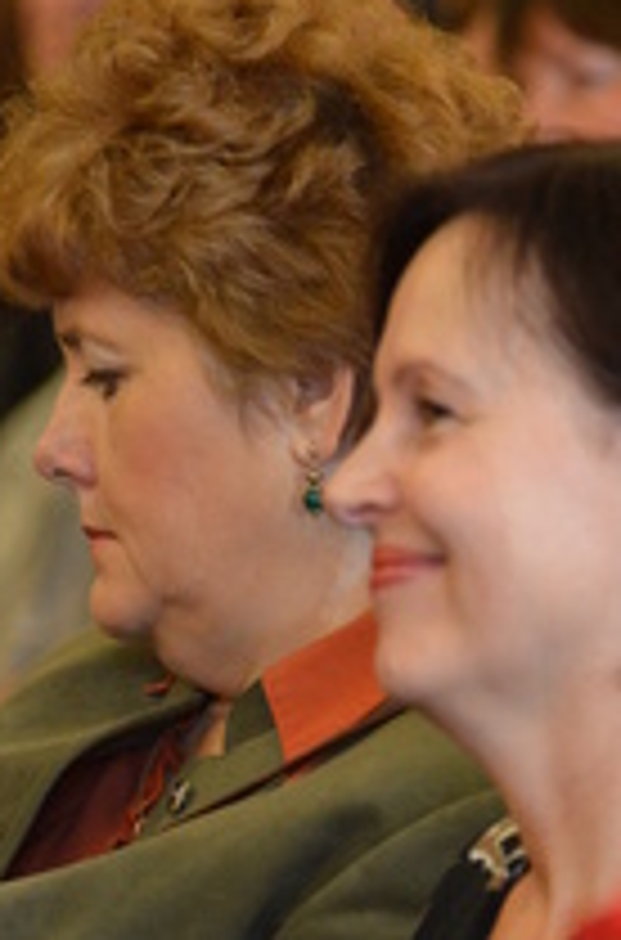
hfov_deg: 2.7
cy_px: 953
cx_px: 358
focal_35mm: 502
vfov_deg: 4.1
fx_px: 13075
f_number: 2.8
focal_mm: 140
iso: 1600
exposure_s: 1/100
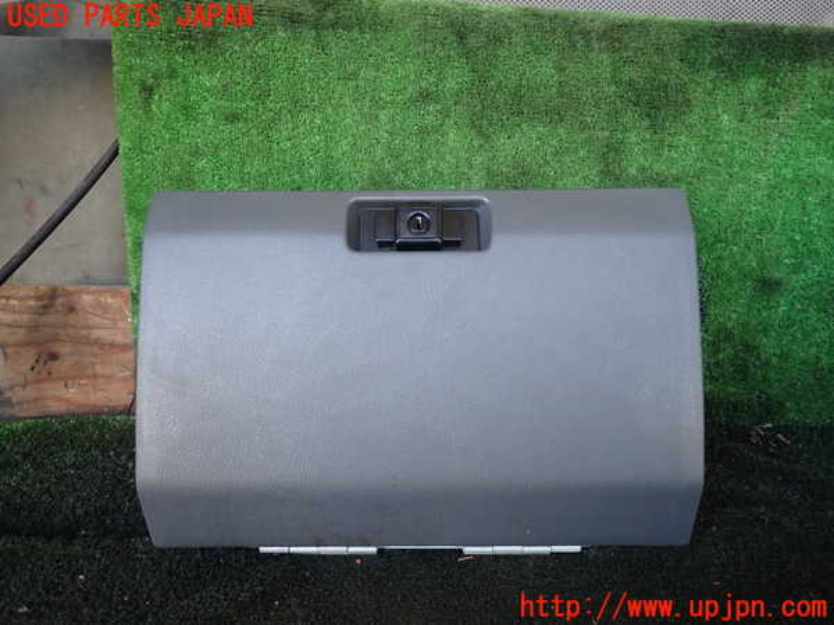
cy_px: 312
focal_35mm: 25
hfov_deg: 69.4
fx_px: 602
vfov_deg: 54.9
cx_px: 417
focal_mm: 4.5
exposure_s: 1/60
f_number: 2
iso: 125
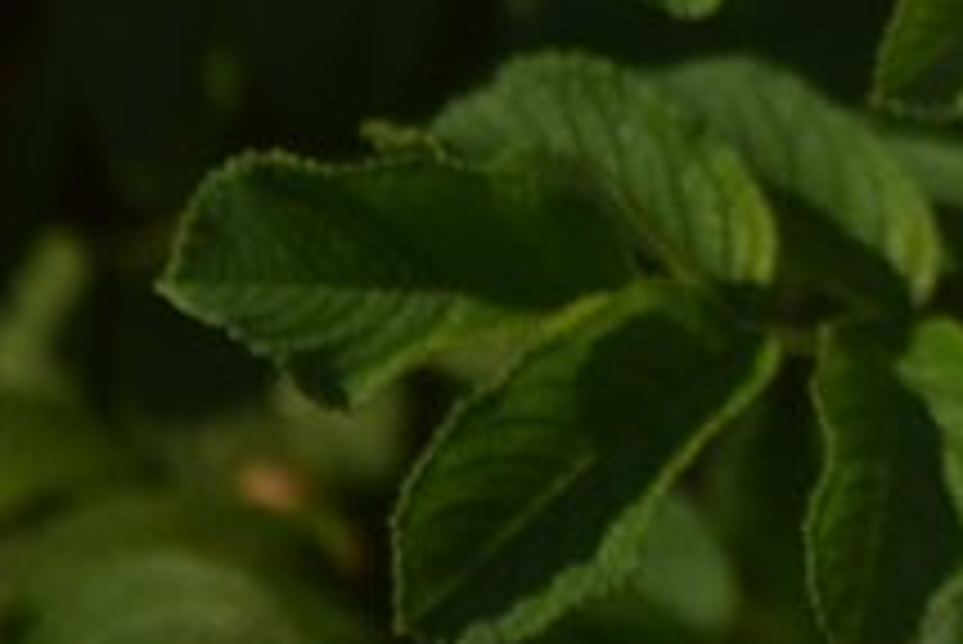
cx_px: 1512
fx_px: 10493
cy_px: -250
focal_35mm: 392
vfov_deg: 3.5
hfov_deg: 5.2
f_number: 4
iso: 100
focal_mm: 70
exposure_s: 1/800
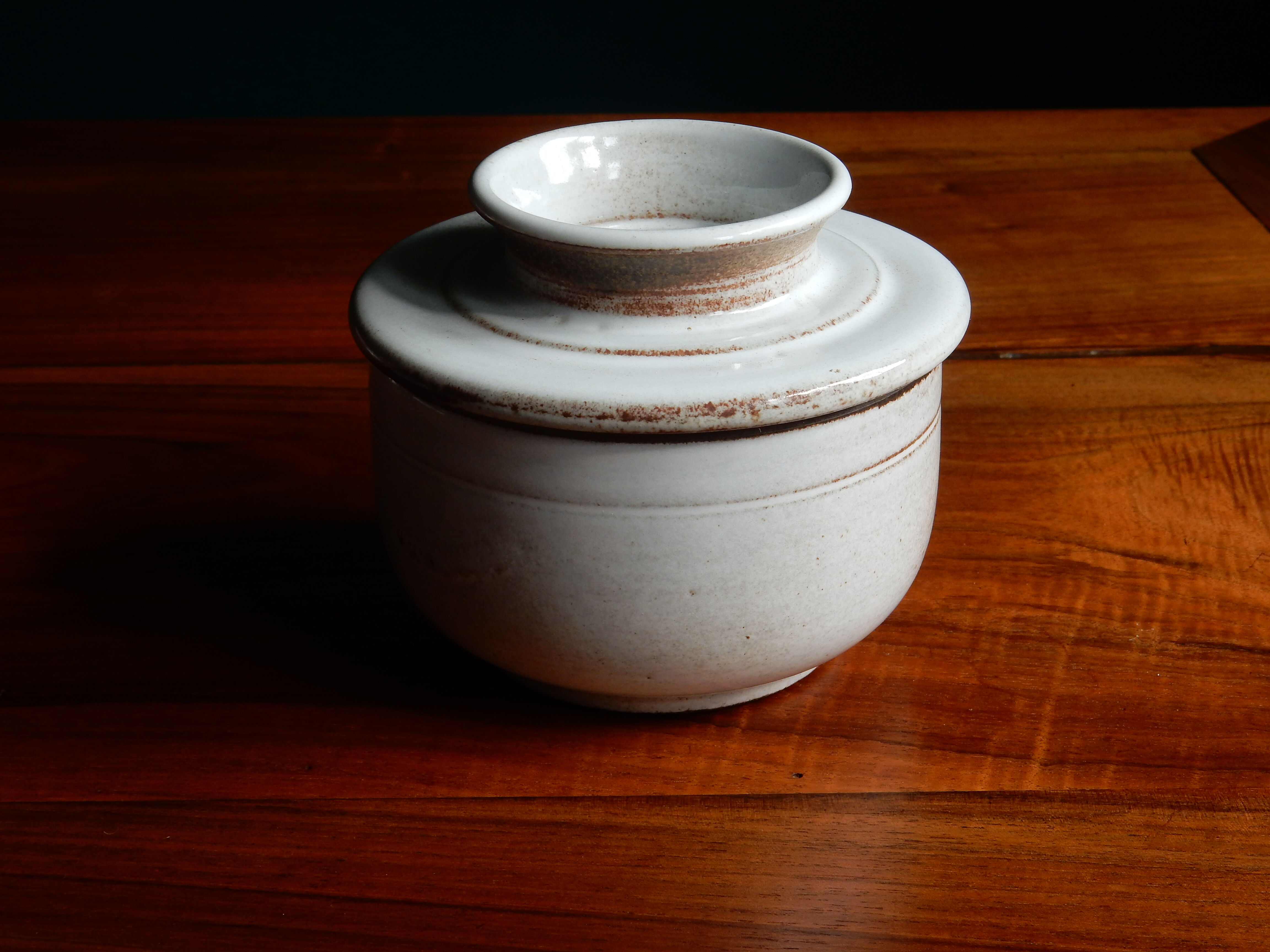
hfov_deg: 32.2
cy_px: 476
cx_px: 635
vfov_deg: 24.4
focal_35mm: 60
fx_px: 2201
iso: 125
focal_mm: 10.7
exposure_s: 1/40
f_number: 4.5
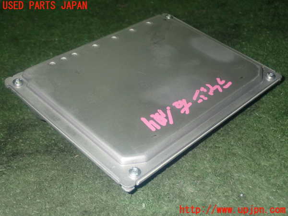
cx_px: 144
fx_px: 416
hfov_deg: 38.2
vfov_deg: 29.1
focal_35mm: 50
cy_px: 108
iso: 640
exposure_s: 1/50
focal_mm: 9.01
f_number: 9
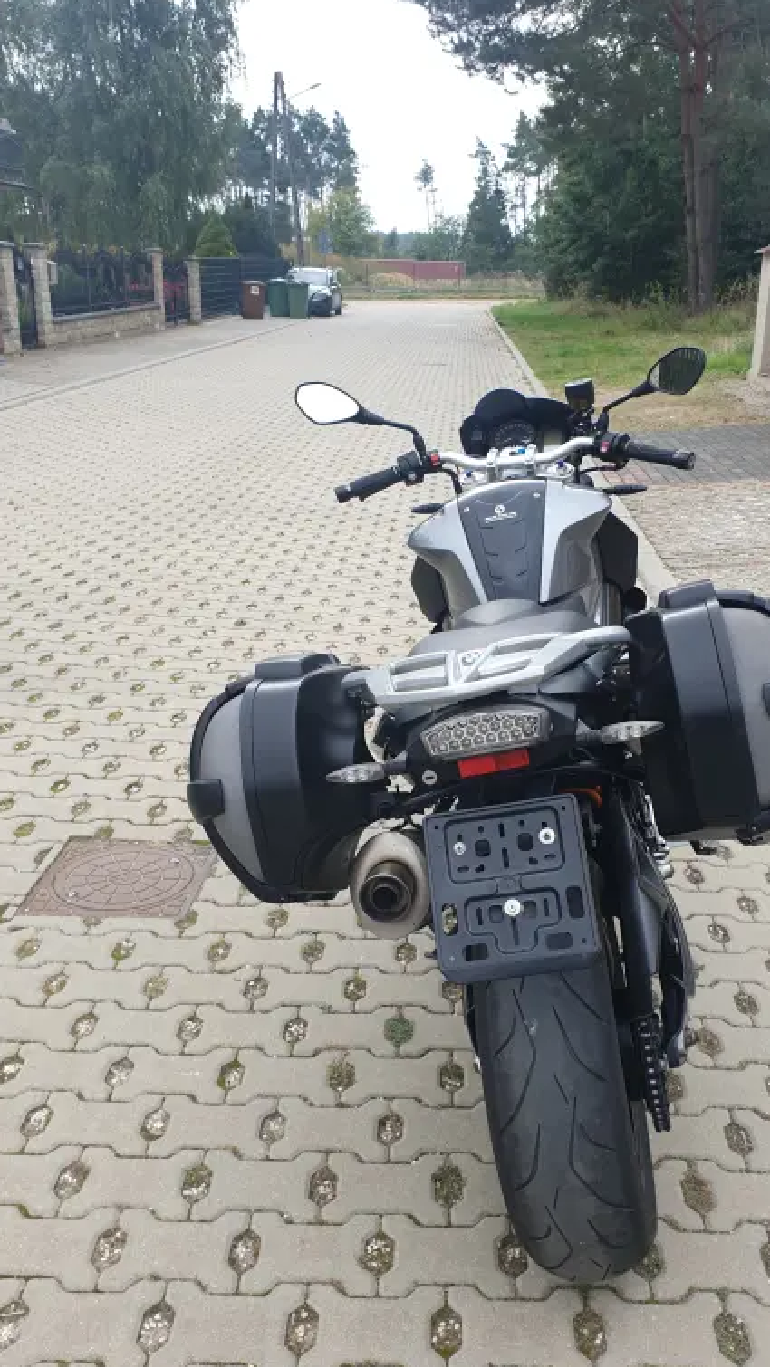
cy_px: 725
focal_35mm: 32
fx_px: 1161
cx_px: 457
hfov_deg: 36.6
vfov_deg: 61.0
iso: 50
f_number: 2.4
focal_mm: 4.3
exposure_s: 1/203
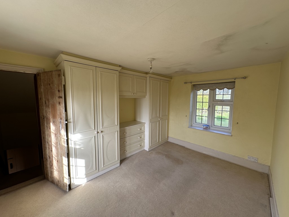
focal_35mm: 14
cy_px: 108
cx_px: 144
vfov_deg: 85.7
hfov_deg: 102.1
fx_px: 117
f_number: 2.2
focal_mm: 2.22
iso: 50
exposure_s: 1/99
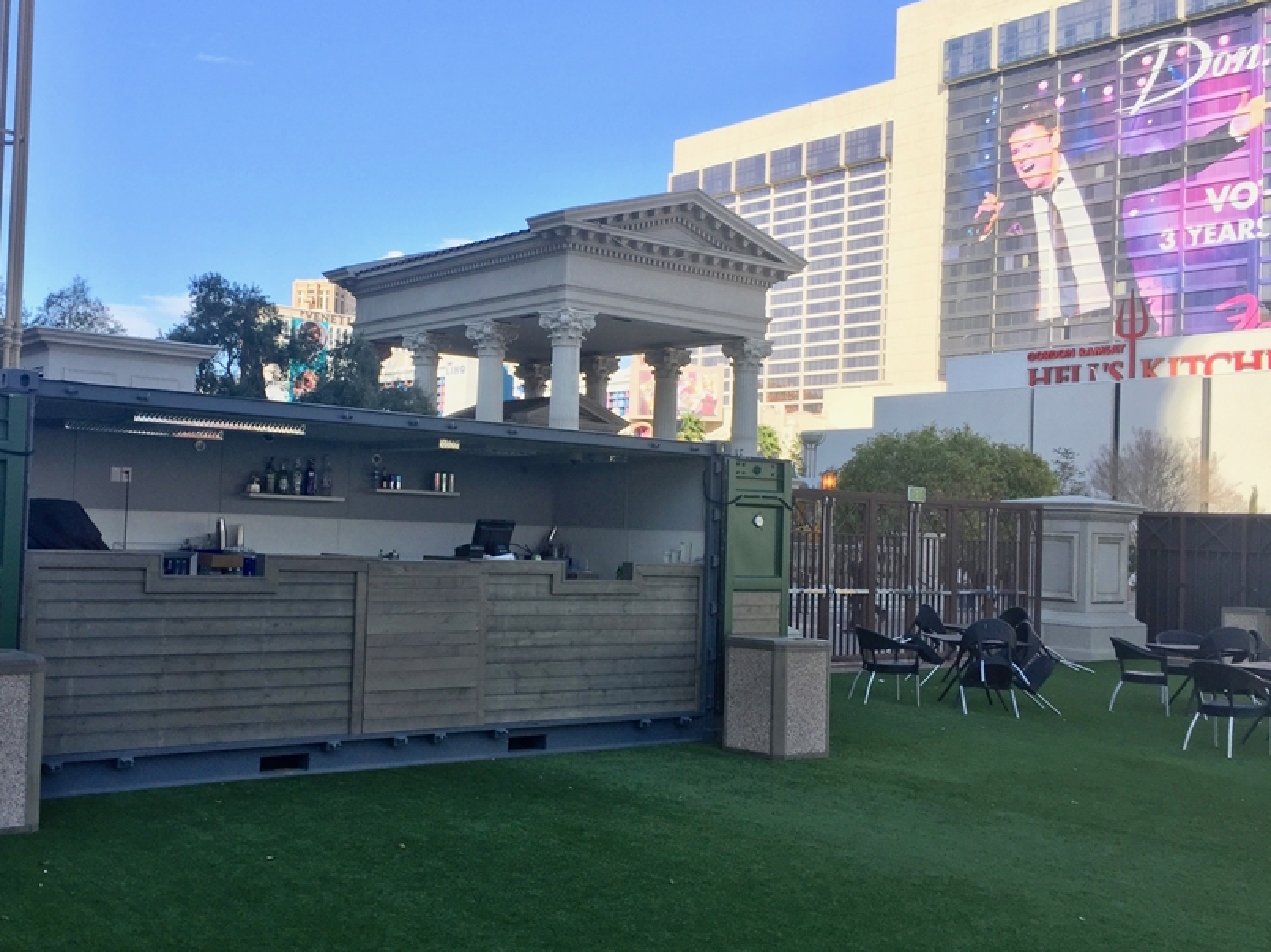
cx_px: 511
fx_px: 1321
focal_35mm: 36
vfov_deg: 39.6
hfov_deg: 51.0
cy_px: 501
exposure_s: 1/1464
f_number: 2.2
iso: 32
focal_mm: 4.15
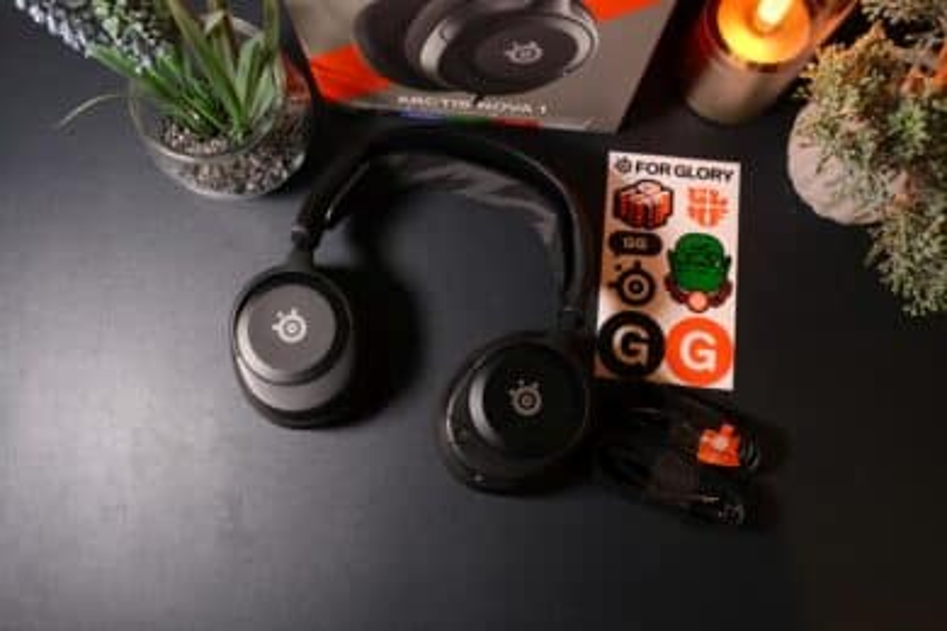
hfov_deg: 69.4
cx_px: 474
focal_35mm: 26
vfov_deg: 49.6
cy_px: 316
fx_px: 684
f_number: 8
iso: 1600
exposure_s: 1/17
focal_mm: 17
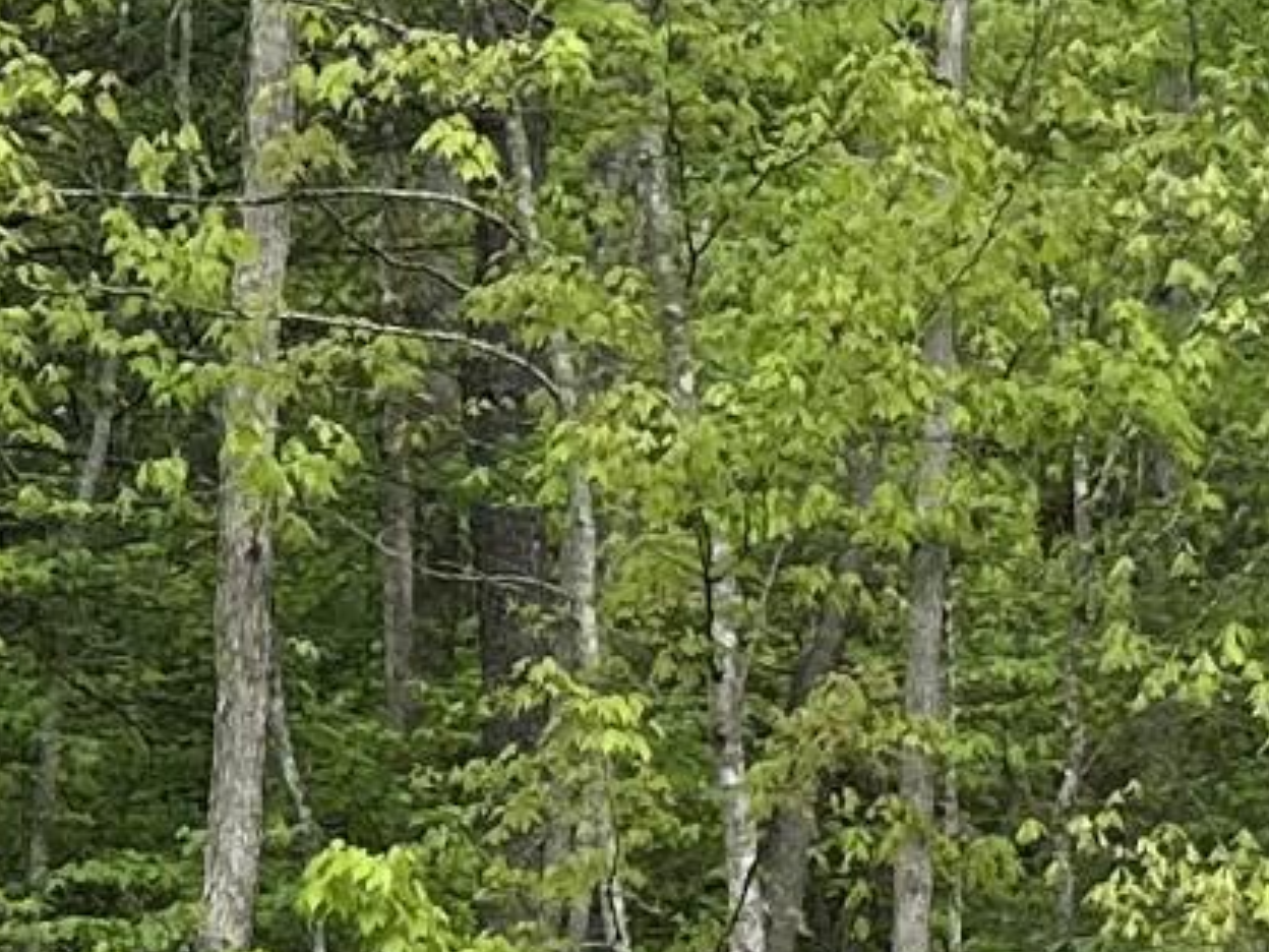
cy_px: 619
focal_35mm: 173
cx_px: 1714
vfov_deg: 8.6
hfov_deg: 11.1
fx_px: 6342
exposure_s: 1/108
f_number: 1.78
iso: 125
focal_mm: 6.86
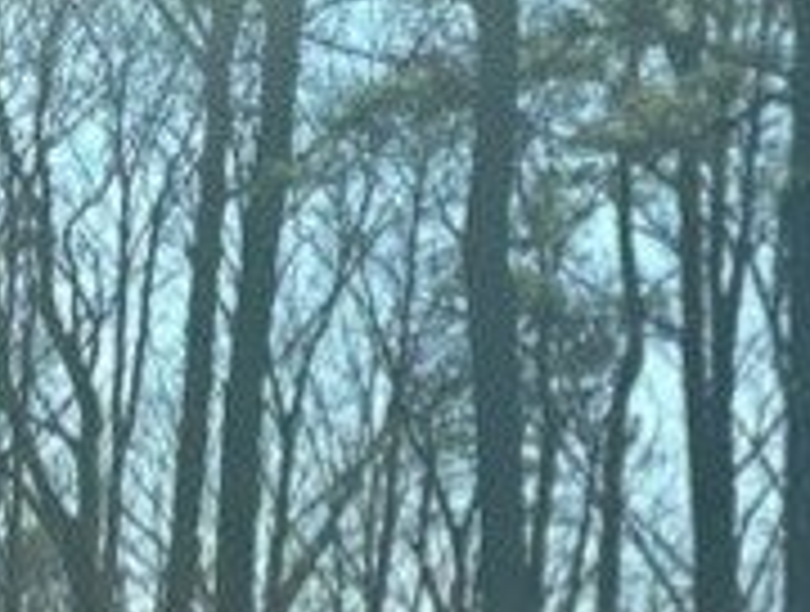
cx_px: 2223
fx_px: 3191
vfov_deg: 10.6
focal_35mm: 136
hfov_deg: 11.0
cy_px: 900
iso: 80
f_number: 1.78
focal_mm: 6.86
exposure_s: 1/1227
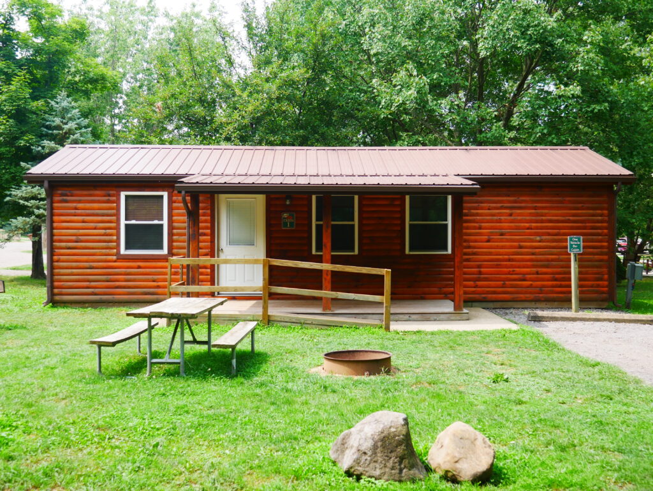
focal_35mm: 40
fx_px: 755
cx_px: 326
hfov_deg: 46.8
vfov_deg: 36.0
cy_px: 246
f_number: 4.4
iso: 250
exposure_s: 1/500
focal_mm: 20
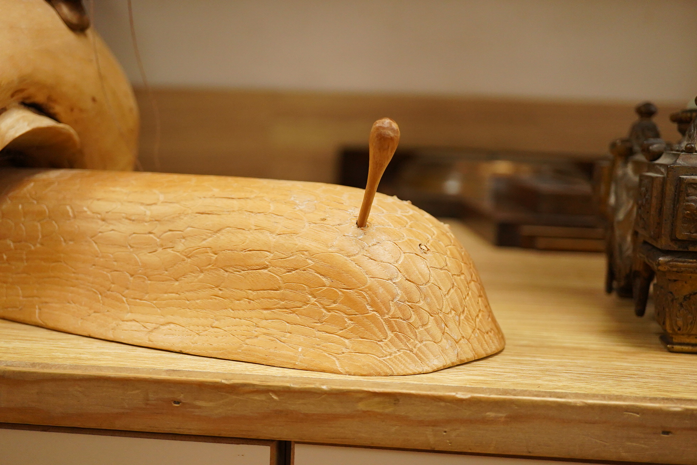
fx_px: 871
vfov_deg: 29.9
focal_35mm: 45
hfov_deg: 43.6
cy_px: 232
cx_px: 348
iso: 2500
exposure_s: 1/400
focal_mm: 30
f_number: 3.5
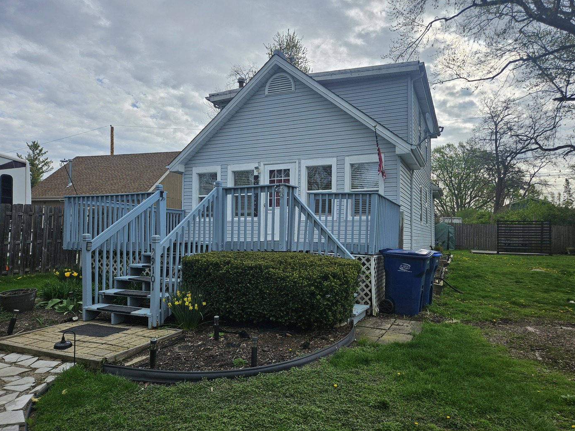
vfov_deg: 56.8
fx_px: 399
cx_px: 298
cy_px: 224
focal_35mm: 24
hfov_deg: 71.6
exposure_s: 1/1920
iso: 25
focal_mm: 5.4
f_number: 1.8
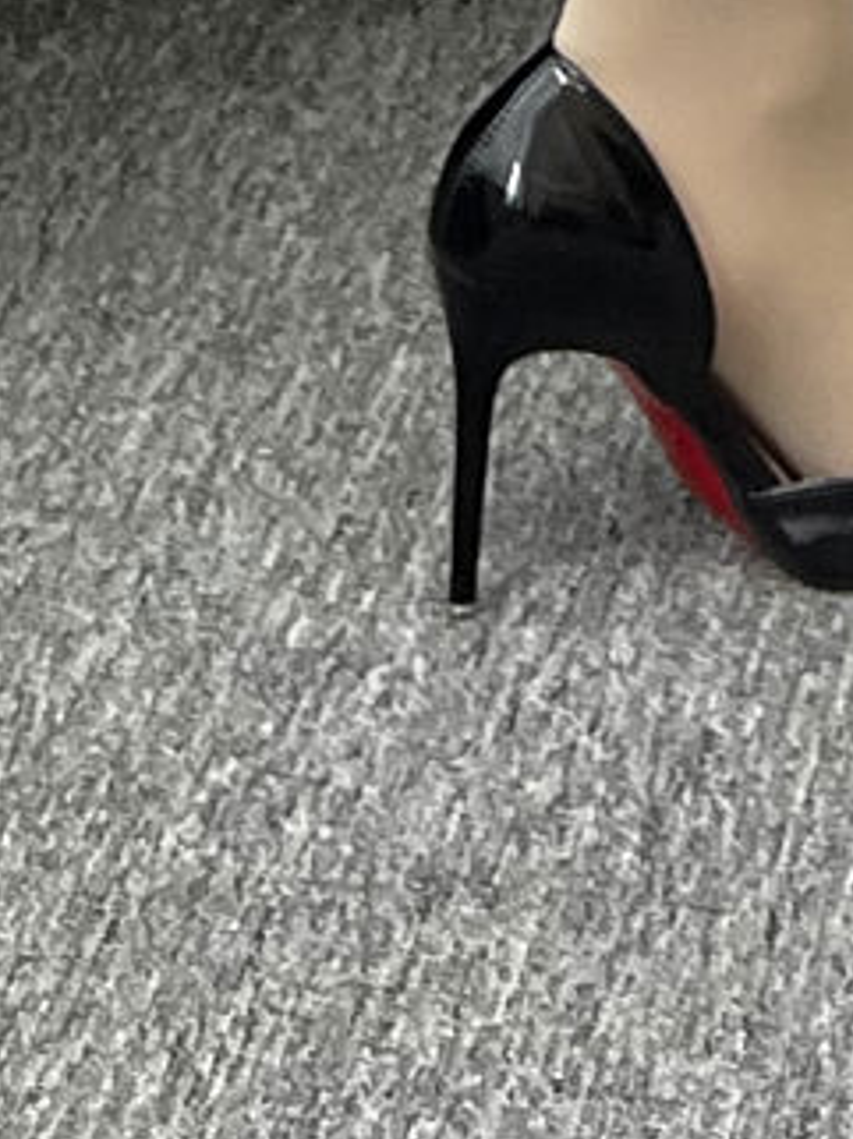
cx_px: 1695
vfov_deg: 8.6
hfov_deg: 7.4
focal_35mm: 194
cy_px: -2239
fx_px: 6382
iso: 100
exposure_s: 1/121
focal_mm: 5.7
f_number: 1.5
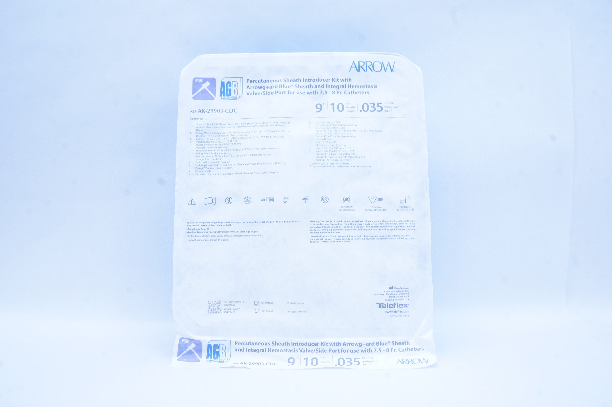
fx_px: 459
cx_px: 306
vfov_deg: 47.8
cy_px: 204
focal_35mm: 27
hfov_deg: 67.4
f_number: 14
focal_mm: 18
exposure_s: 1/10
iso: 400
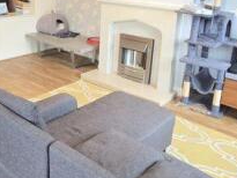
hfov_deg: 49.7
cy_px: 53
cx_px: 92
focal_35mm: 37
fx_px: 253
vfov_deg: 38.1
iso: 250
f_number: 2.2
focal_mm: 2.2
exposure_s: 1/50
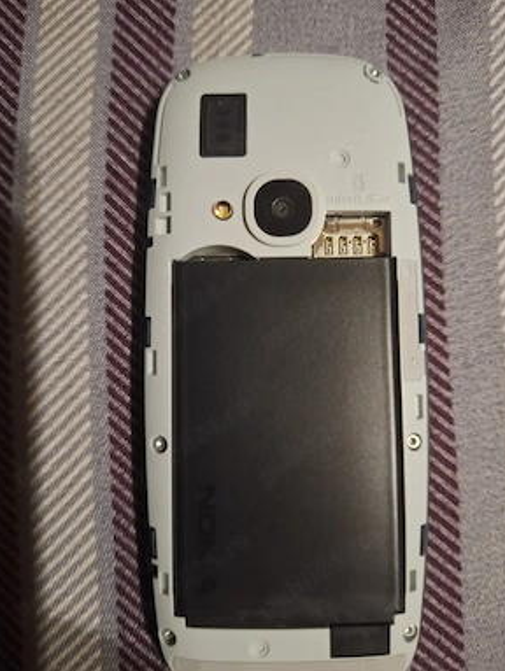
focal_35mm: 24
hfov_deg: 56.9
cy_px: 336
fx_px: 466
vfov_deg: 71.5
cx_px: 254
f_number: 1.8
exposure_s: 1/20
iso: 640
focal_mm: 5.54
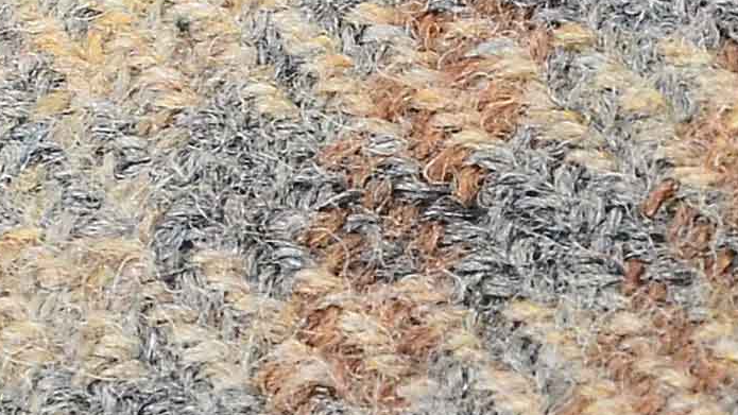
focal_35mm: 1168
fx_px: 22852
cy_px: 157
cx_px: 428
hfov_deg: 1.9
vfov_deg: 1.0
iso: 400
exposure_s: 1/80
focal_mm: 105
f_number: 11
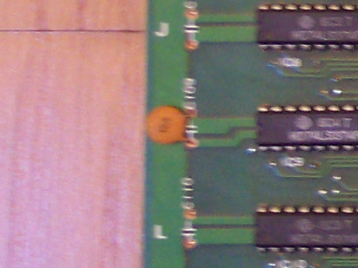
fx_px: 2461
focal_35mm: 238
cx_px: 1066
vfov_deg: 6.2
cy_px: -85
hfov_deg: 7.4
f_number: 2.8
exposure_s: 1/8
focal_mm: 8
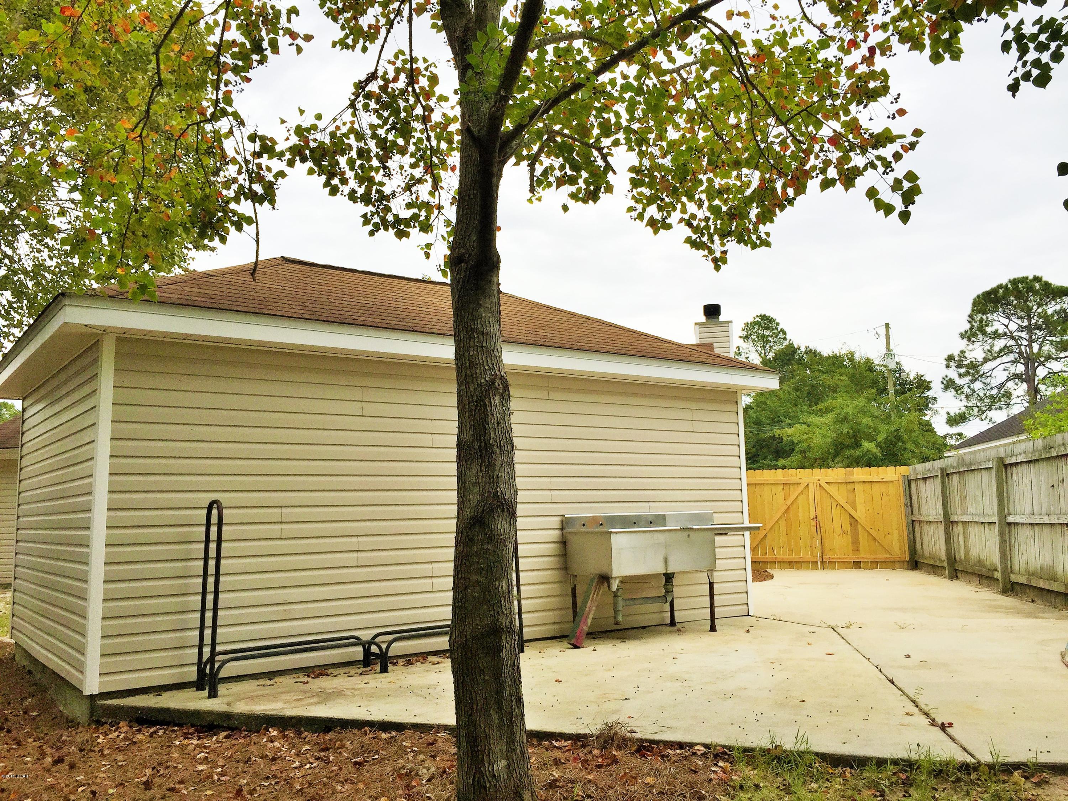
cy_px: 400
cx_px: 534
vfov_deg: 48.2
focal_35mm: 29
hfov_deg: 61.7
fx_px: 895
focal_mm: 4.15
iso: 32
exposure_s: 1/1883
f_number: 2.2
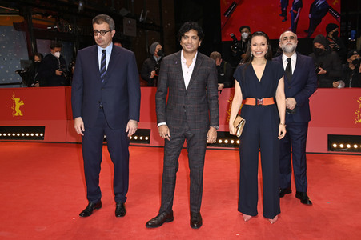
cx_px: 180
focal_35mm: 35
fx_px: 351
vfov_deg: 37.8
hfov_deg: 54.5
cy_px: 120
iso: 800
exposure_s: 1/160
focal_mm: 35
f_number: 5.6
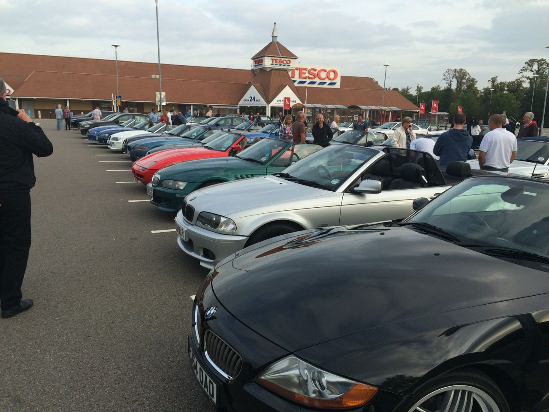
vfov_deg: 48.2
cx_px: 274
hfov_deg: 61.7
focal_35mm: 29
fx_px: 460
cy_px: 206
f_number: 2.2
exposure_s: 1/789
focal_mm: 4.15
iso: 32
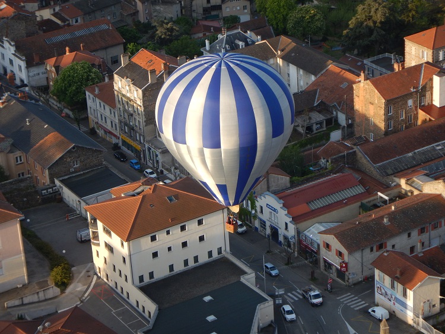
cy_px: 167
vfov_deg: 14.6
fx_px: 1298
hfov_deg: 19.5
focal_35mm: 101
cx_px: 222
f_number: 4.8
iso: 125
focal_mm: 18.1
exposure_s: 1/250
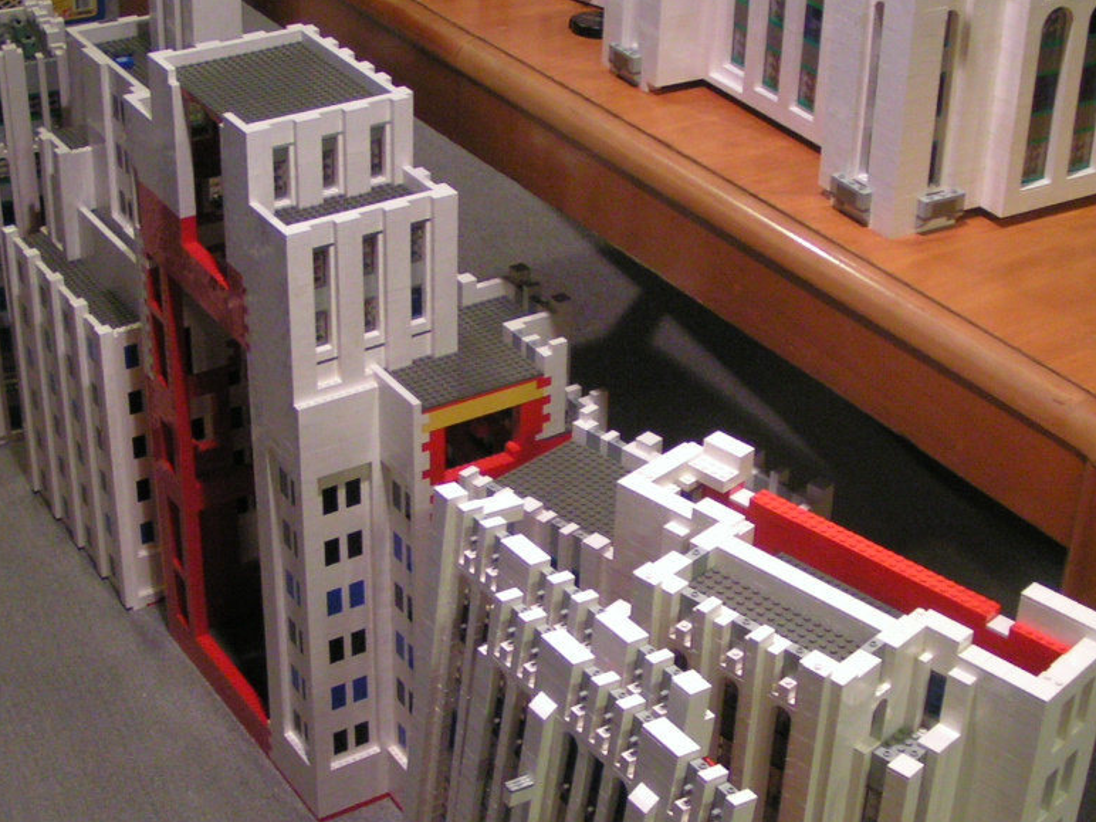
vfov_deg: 23.2
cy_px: 324
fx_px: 1995
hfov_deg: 30.7
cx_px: 542
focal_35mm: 63
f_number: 2.8
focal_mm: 5.8
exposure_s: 1/13
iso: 200
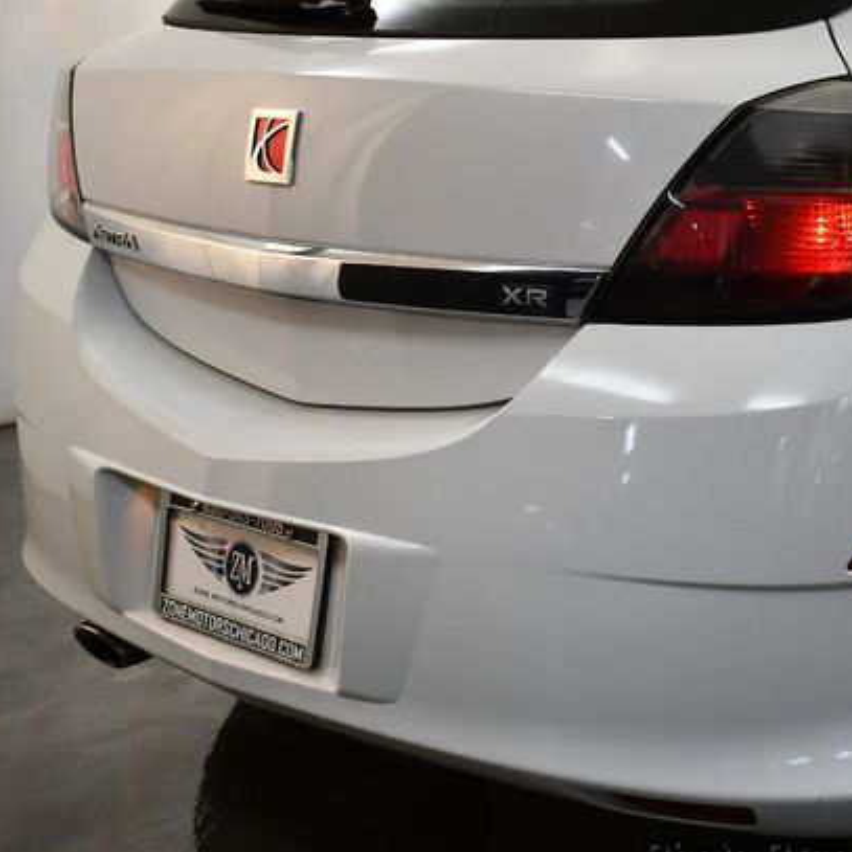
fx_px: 2088
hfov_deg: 22.9
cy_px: 447
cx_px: 613
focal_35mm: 75
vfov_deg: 23.1
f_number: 4.2
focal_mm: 28
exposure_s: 1/250
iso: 720
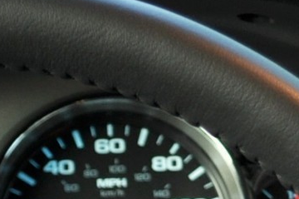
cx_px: -22
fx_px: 1899
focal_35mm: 229
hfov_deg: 8.9
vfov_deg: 5.7
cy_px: 499
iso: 200
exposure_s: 1/40
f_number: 3.8
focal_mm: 22
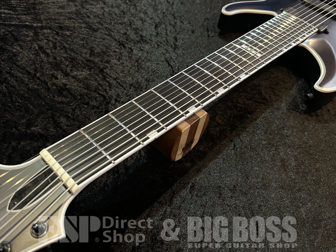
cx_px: 168
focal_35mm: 24
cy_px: 126
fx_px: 233
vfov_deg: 56.8
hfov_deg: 71.6
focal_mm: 6.86
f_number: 1.78
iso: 200
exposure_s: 1/60
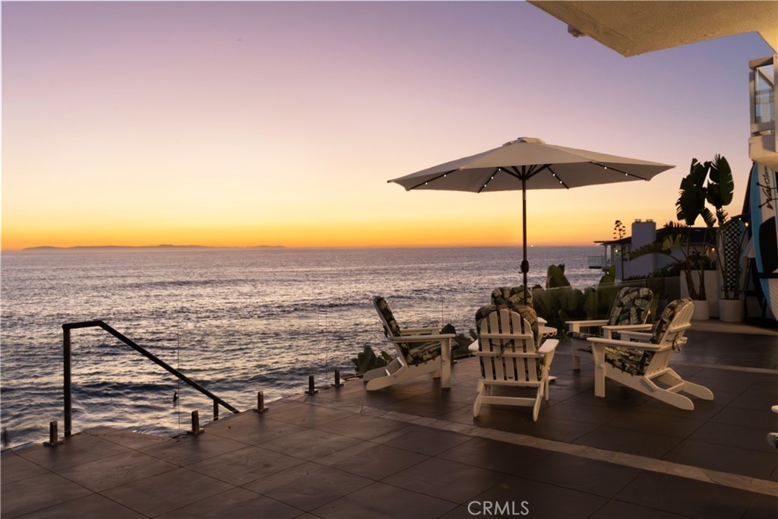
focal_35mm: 29
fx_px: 627
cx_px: 389
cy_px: 260
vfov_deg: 45.0
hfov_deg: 63.7
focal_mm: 29
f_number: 14
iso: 12800
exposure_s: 1/40
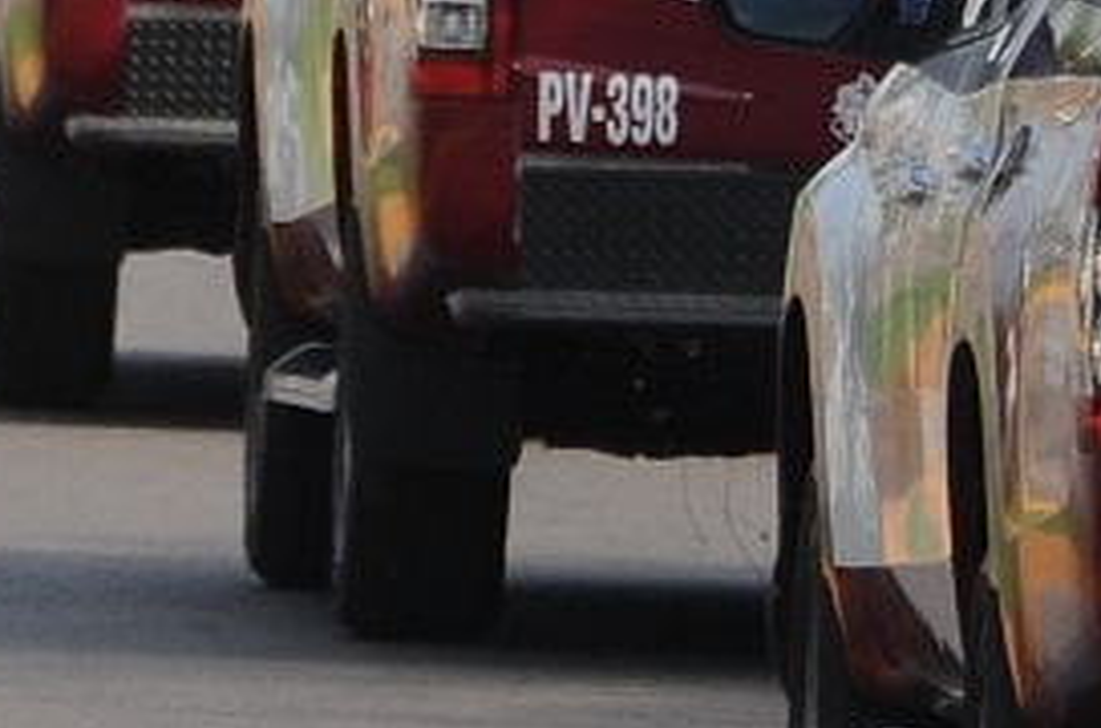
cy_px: -578
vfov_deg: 1.8
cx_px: 1473
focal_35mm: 777
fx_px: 23708
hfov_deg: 2.7
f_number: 5
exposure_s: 1/640
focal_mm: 82
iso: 200
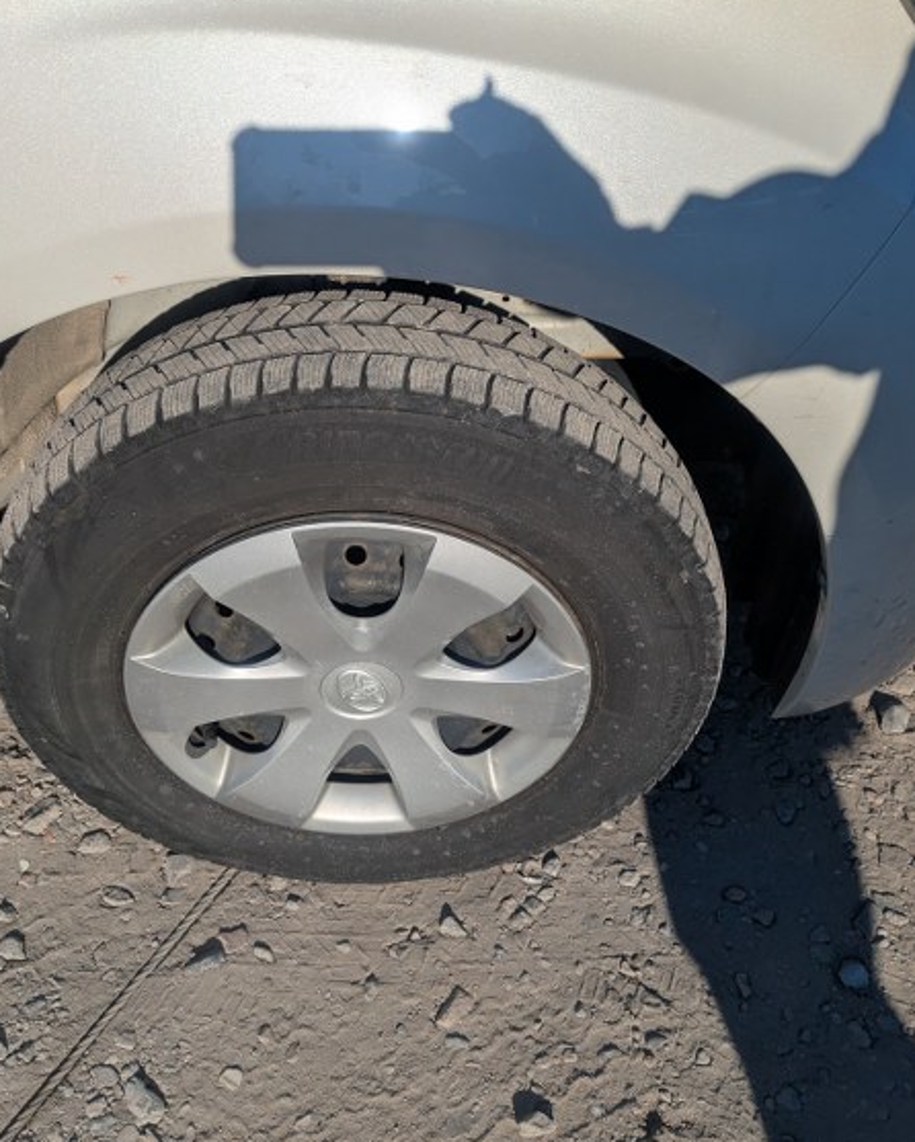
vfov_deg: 51.5
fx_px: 1184
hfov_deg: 42.2
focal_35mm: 35
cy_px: 603
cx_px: 481
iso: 59
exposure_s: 1/7874
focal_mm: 5.43
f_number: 1.89
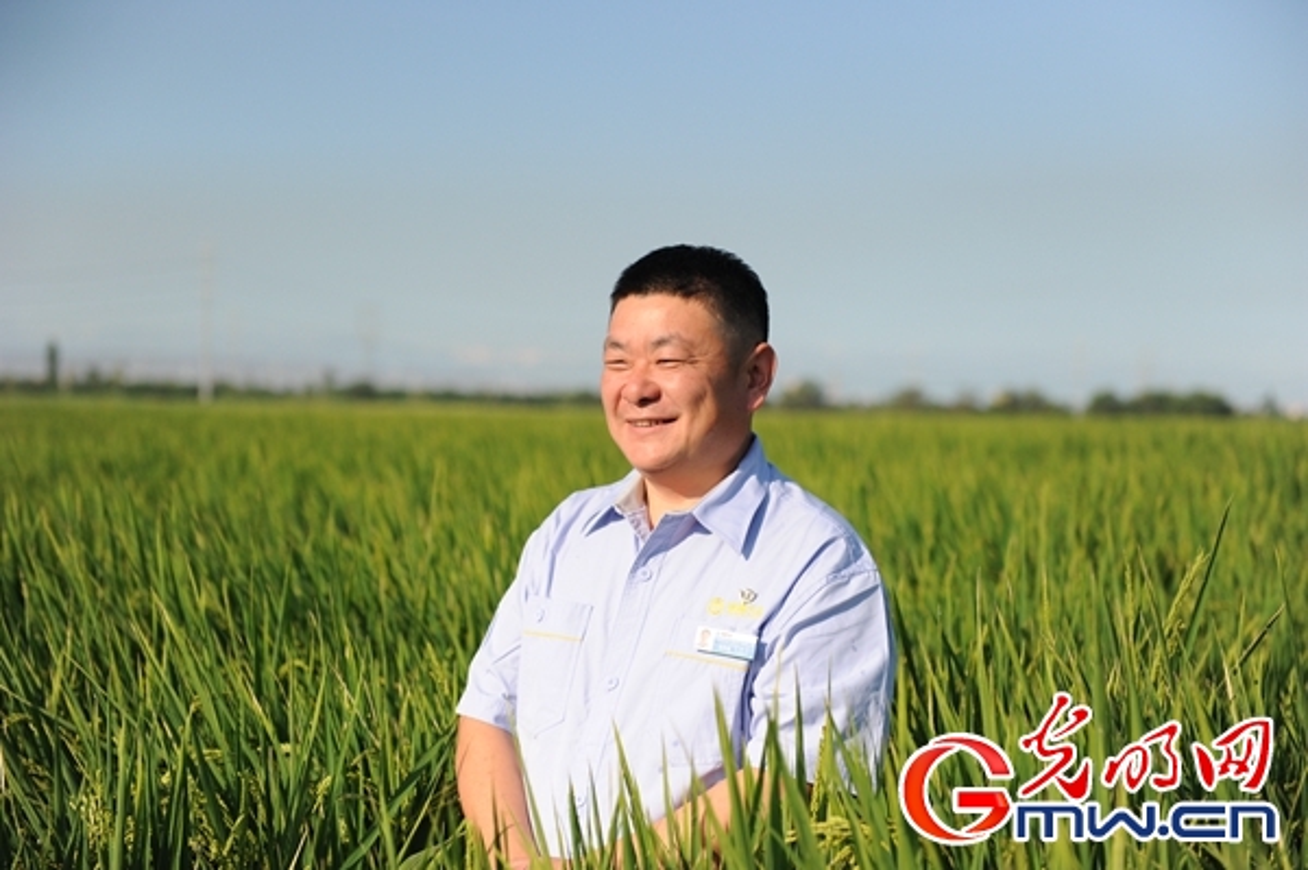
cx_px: 654
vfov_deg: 19.4
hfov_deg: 28.9
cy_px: 435
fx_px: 2541
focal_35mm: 70
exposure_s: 1/8000
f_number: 3.5
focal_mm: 70
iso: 800
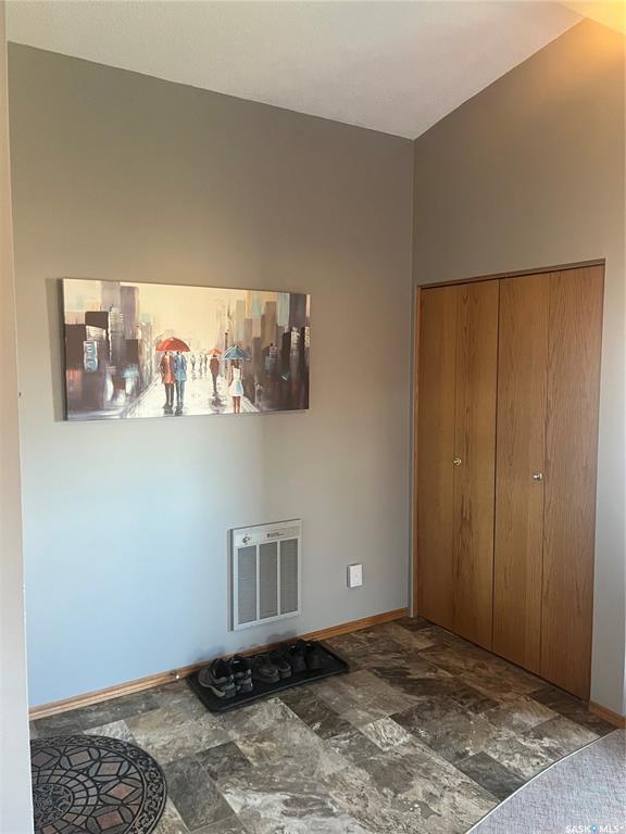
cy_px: 417
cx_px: 313
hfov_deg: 53.1
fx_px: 627
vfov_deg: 67.3
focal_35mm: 26
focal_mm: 5.1
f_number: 1.6
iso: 400
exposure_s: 1/60
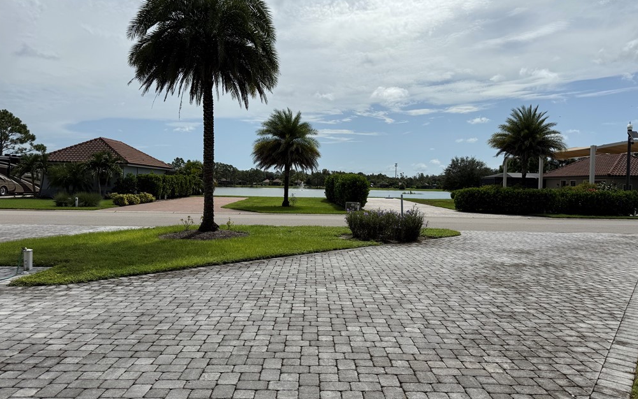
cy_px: 196
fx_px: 452
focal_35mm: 26
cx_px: 322
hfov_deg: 70.4
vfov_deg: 47.6
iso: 80
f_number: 1.78
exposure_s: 1/14286
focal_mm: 6.76
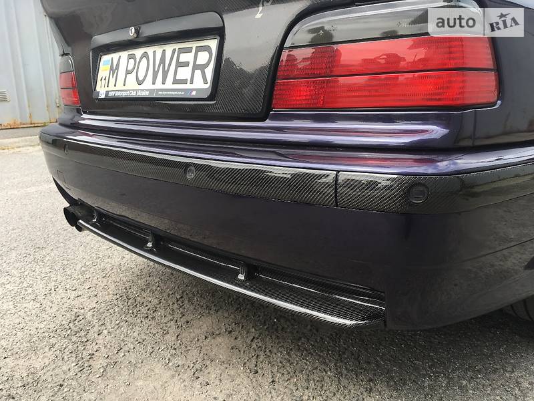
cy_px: 200
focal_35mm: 29
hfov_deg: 61.7
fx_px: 447
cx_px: 267
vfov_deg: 48.2
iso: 25
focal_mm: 4.2
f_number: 2.2
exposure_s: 1/353
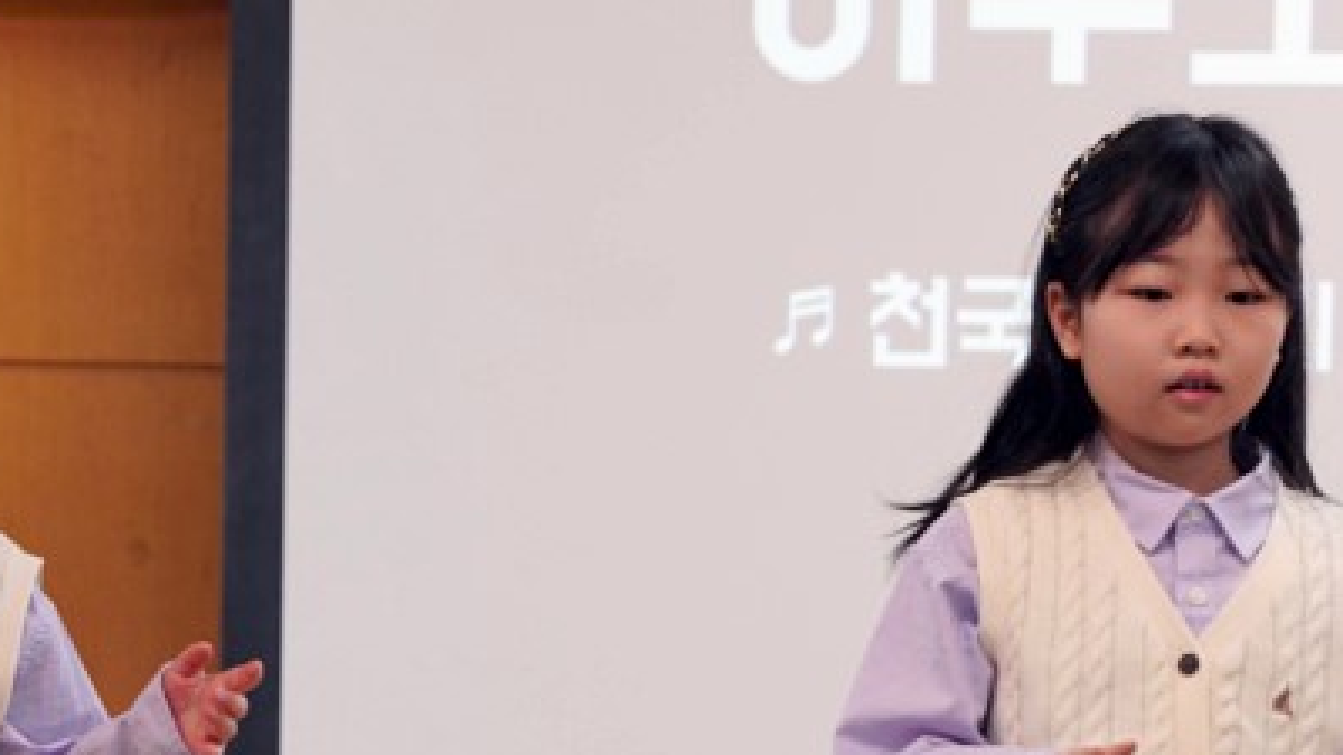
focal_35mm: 471
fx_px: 16773
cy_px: 872
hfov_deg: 4.6
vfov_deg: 2.6
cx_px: 440
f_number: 4
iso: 1600
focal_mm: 200
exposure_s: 1/250
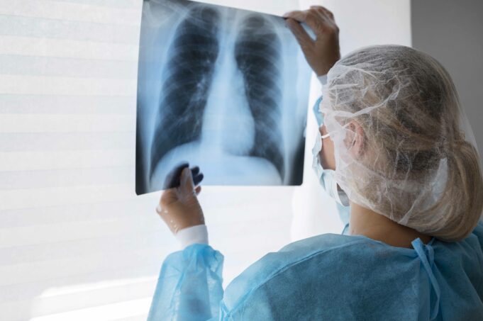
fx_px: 778
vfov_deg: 23.3
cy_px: 160
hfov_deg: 34.5
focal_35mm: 58
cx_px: 242
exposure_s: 1/250
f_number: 5
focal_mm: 58
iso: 400
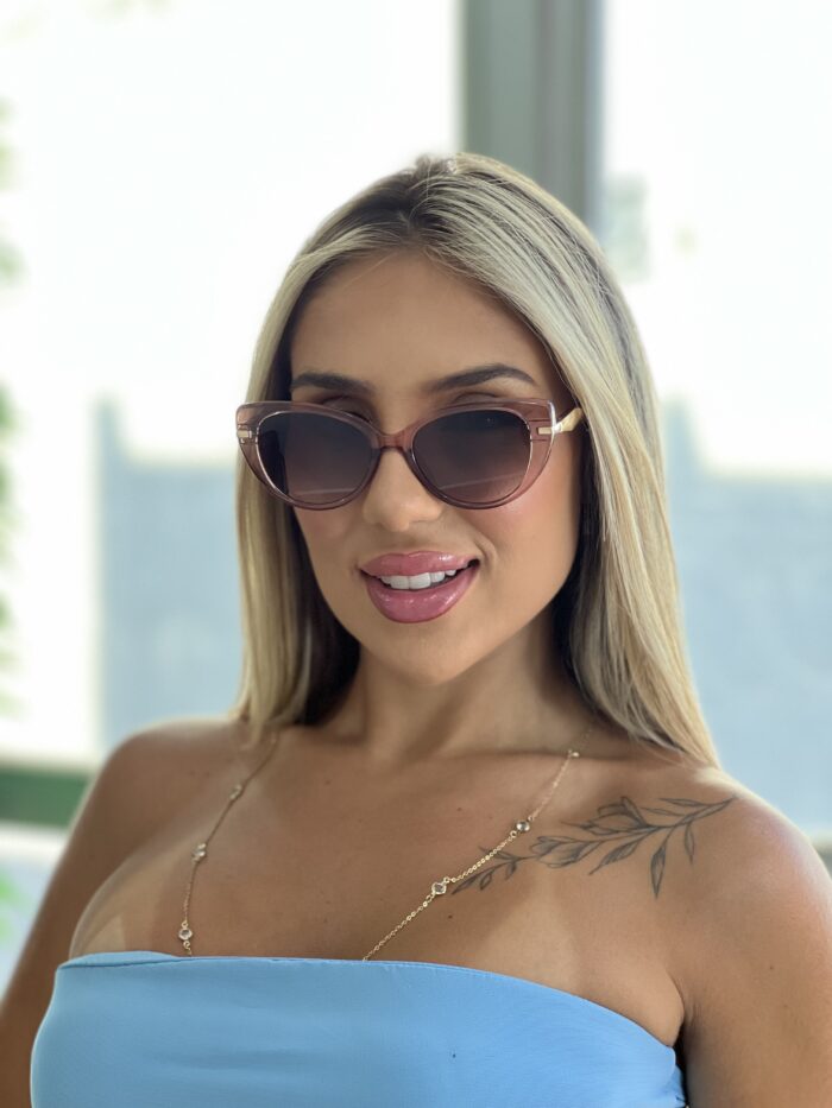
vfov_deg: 25.3
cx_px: 416
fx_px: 2467
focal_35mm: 77
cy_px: 554
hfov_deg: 19.1
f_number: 2.8
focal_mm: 9
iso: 250
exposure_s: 1/120
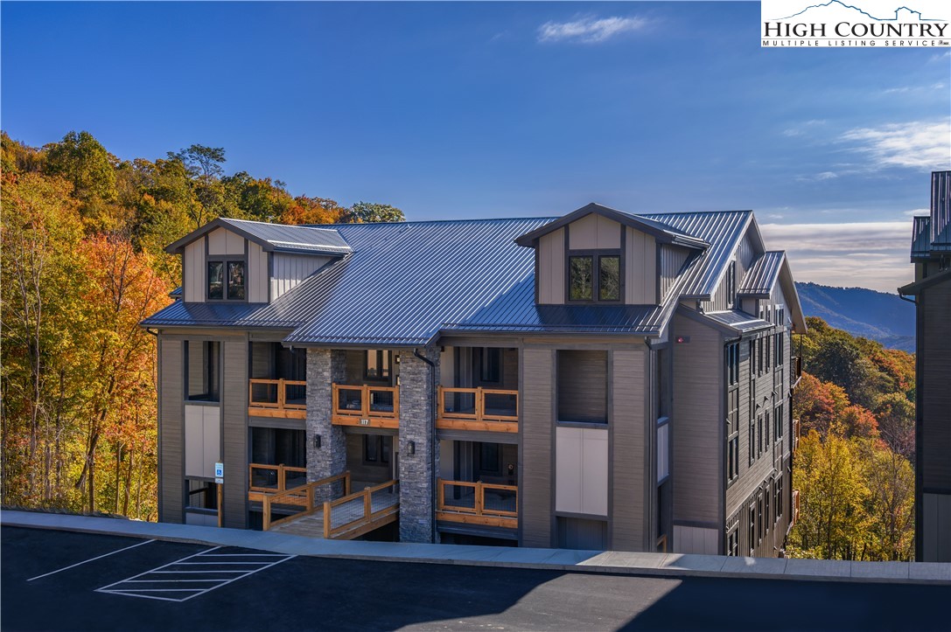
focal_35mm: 37
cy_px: 316
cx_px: 476
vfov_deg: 35.9
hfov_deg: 51.9
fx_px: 977
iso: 125
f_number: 8
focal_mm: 37
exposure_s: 1/640
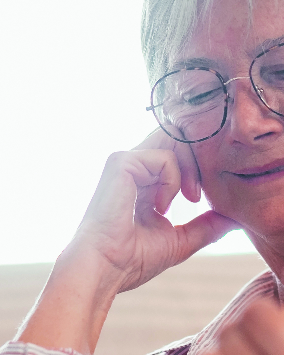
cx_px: 281
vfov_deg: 7.2
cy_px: 235
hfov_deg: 5.8
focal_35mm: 267
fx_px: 2806
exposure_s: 1/125
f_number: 1.6
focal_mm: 56
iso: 250
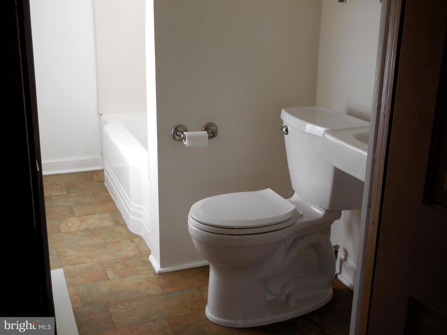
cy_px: 168
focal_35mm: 46
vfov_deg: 31.5
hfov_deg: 41.2
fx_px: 594
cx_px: 224
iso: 500
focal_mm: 8.2
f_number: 3.8
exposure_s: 1/250
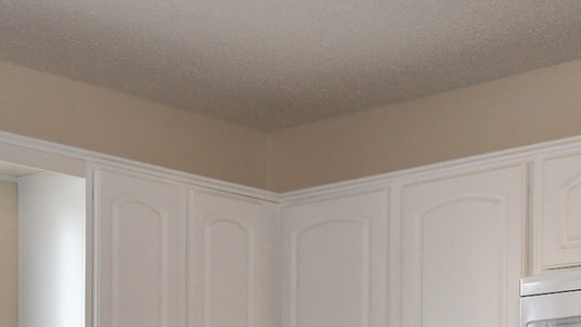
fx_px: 1295
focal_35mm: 84
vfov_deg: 13.5
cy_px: 498
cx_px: 120
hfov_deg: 24.9
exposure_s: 1/100
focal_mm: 14
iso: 640
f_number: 6.3
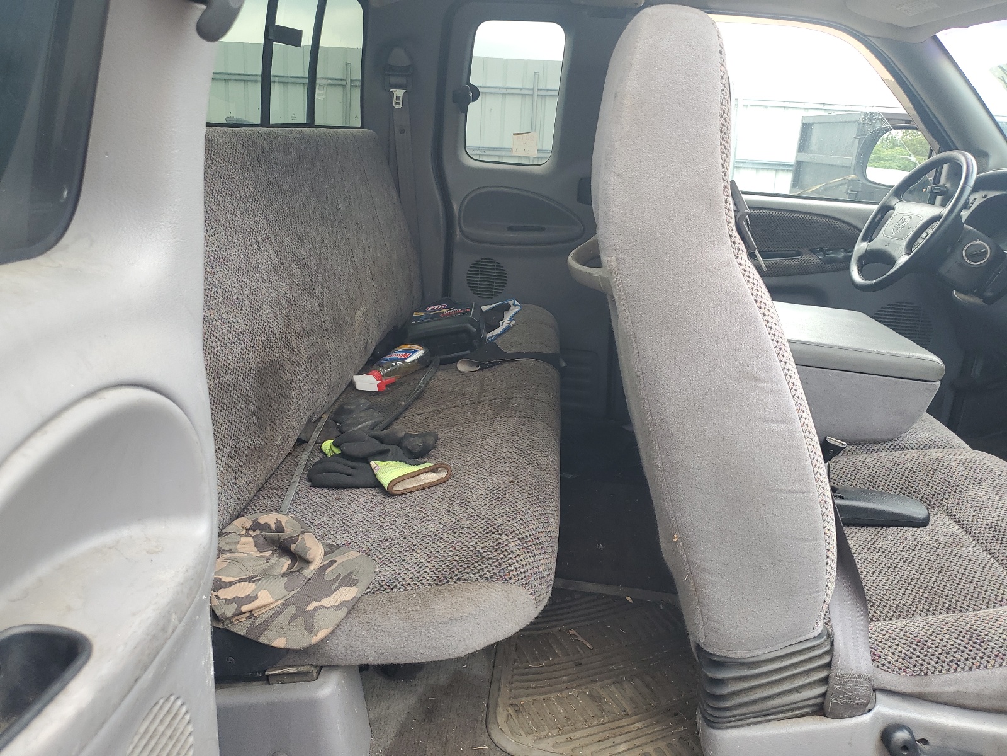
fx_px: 756
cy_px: 378
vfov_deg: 53.1
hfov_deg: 67.3
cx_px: 504
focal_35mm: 26
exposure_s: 1/217
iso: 50
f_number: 1.5
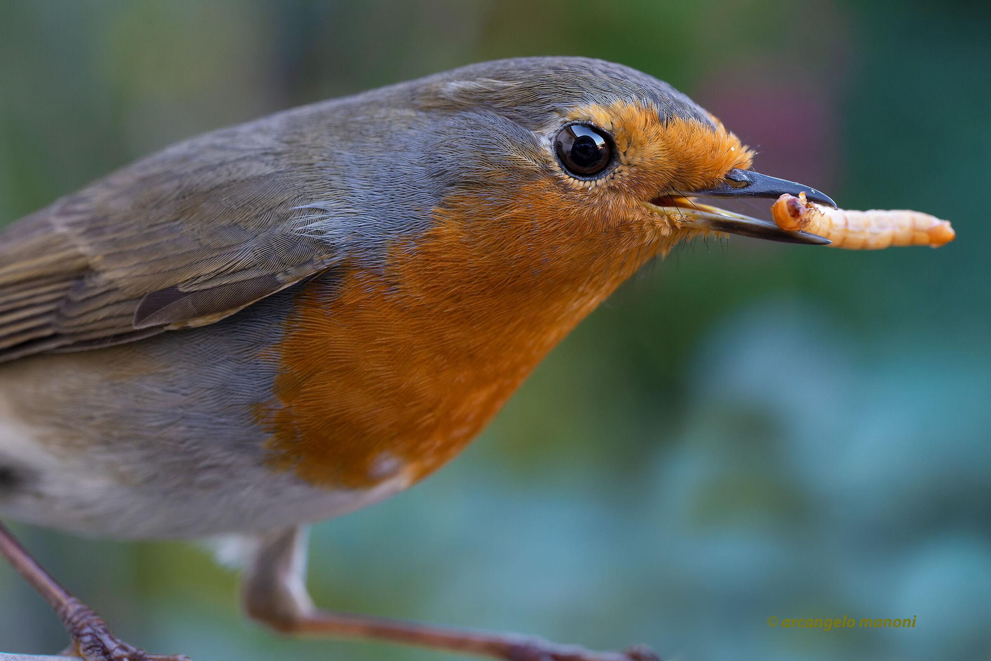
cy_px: 330
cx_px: 496
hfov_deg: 19.5
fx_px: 2890
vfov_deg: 13.0
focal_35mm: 105
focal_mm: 105
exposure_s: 1/200
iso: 4000
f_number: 7.1
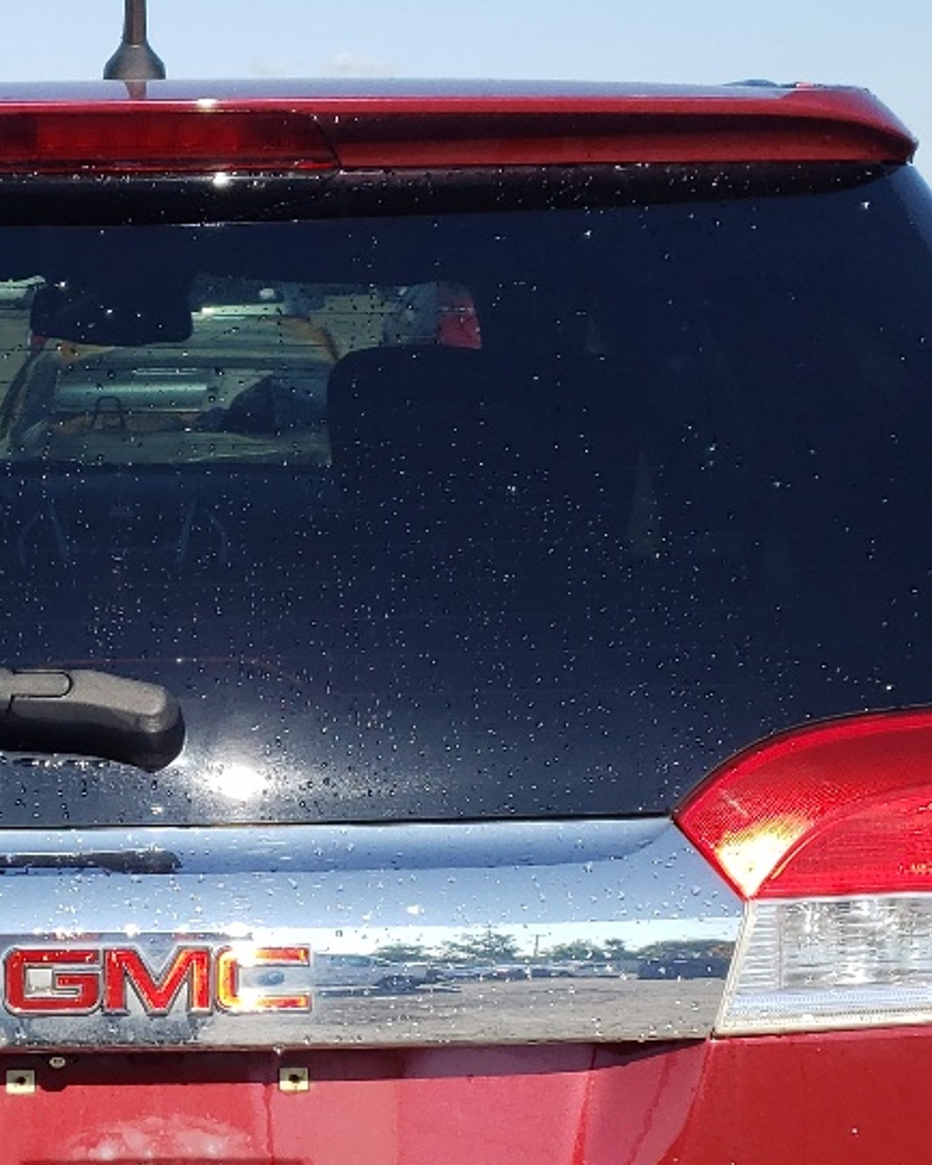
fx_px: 2585
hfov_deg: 20.1
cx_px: 136
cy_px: 935
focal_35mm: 75
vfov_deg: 25.0
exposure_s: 1/2500
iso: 50
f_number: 1.5
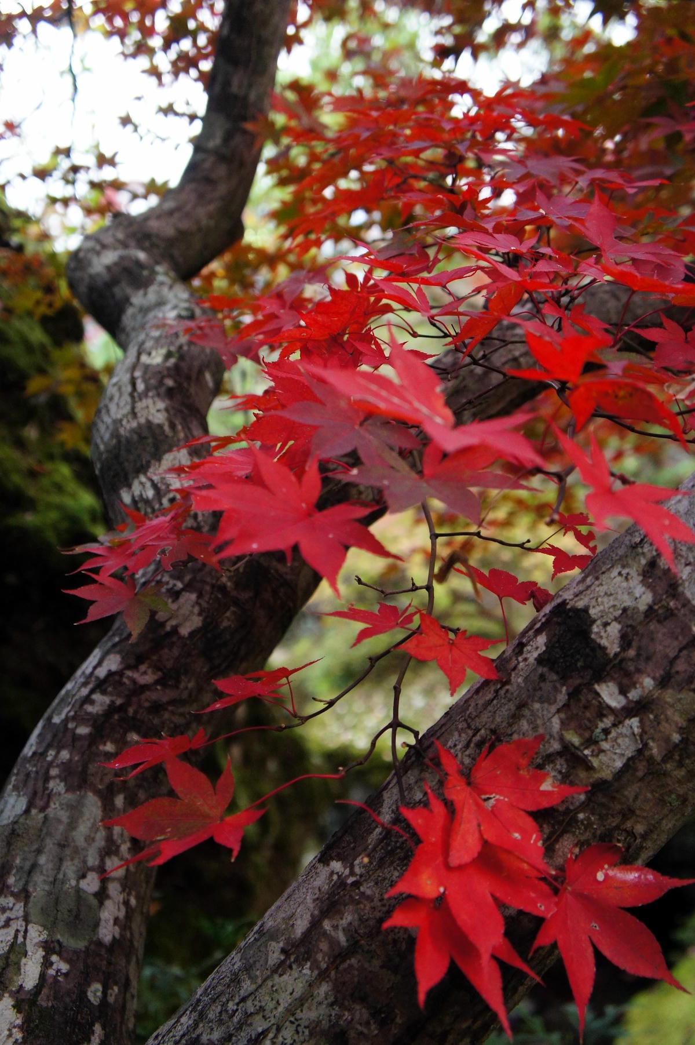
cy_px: 522
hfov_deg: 31.9
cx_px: 348
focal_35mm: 42
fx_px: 1218
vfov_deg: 46.4
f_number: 4.5
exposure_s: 1/40
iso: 1600
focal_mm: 28
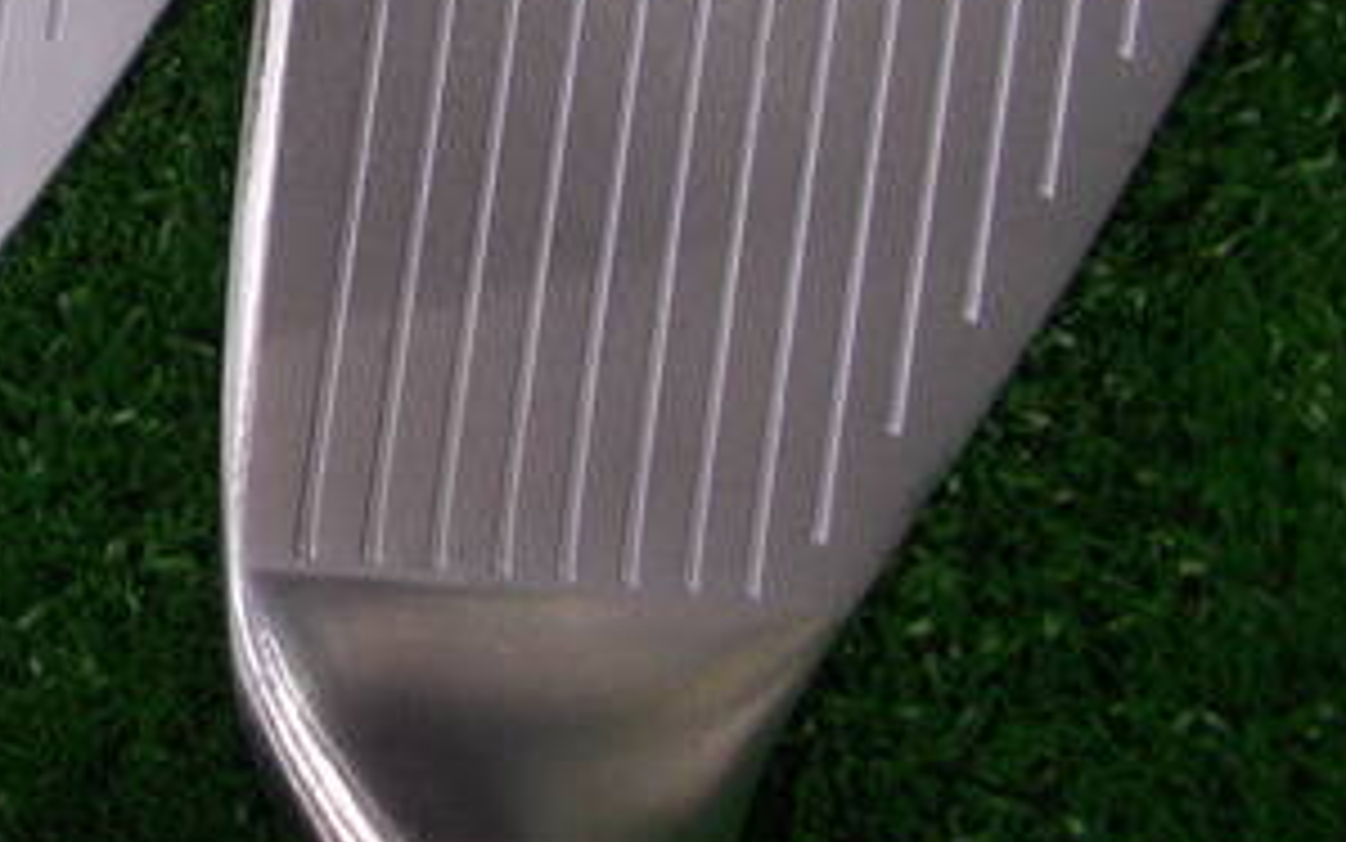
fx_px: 2165
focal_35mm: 59
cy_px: -104
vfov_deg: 20.9
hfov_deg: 31.3
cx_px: -72
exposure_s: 1/25
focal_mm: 4.6
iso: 140
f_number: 3.2
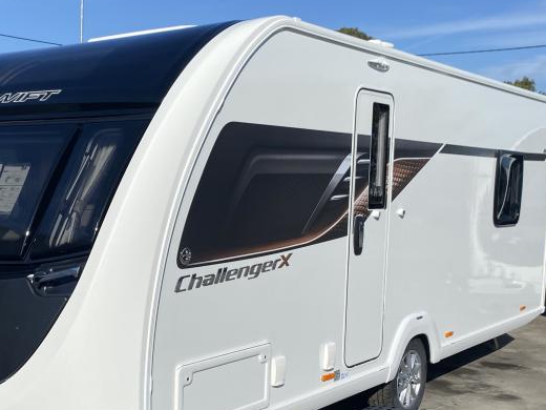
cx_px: 138
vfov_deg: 28.9
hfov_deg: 37.3
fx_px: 789
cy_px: 279
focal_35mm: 50
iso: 32
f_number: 1.8
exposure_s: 1/5236
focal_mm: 4.25
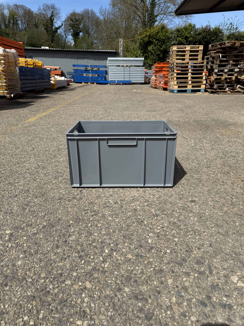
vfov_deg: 71.6
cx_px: 122
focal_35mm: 24
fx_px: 226
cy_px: 163
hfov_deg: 56.8
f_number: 1.78
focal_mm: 6.76
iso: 80
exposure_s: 1/4975
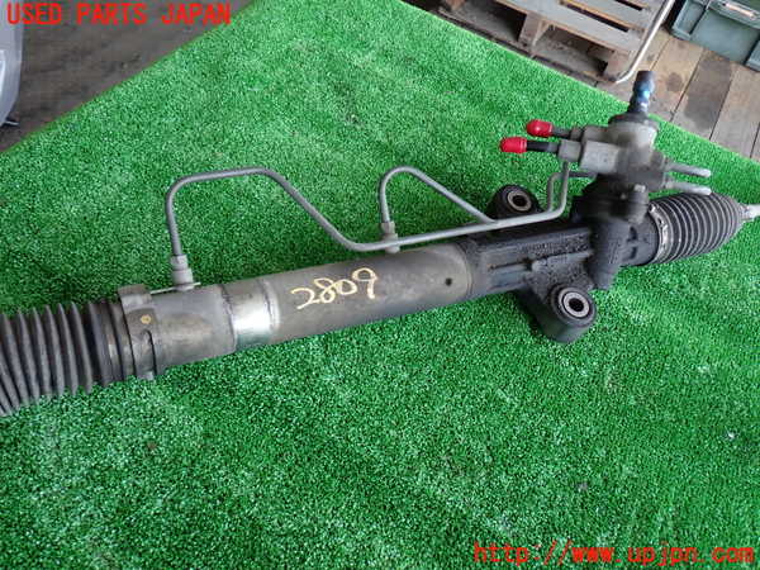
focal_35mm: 32
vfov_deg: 44.2
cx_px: 380
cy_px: 285
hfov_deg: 56.8
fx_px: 703
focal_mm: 5.79
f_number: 2.4
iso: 100
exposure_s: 1/60
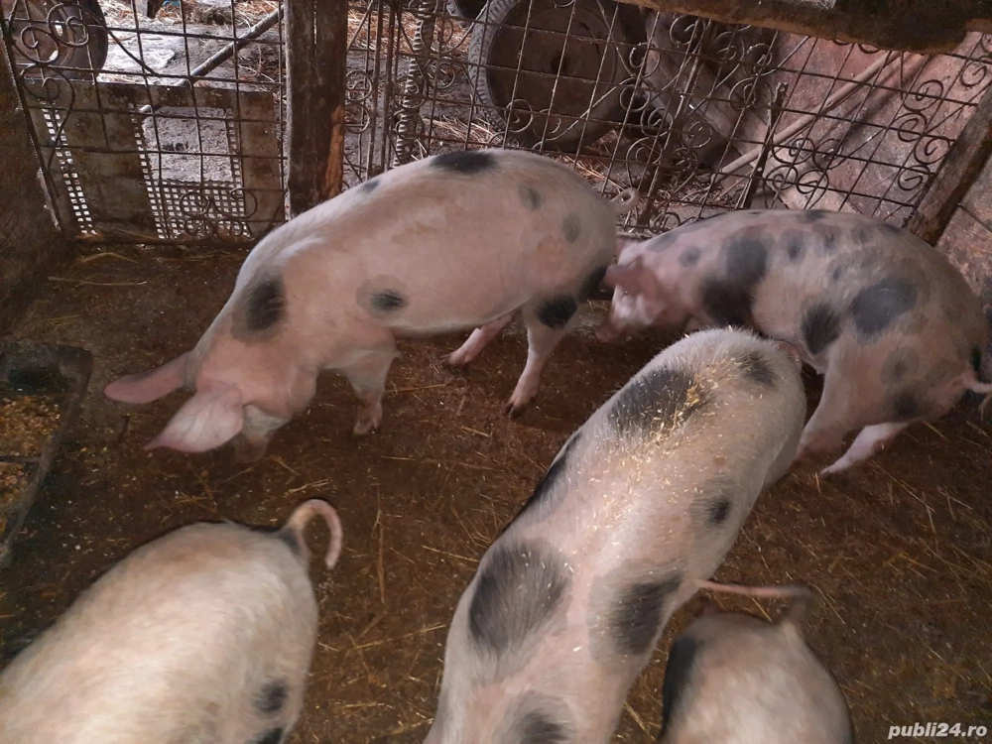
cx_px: 496
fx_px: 716
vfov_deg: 54.9
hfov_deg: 69.4
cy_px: 372
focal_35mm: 25
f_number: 2
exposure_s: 1/33
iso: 400
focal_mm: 4.6
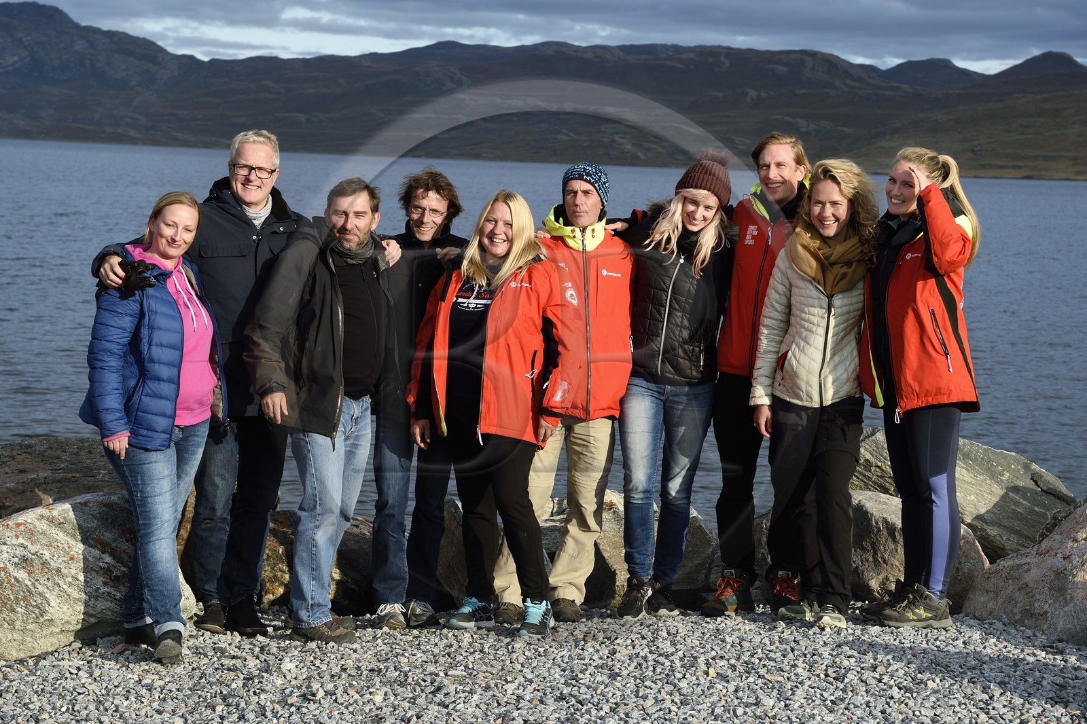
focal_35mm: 70
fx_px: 2113
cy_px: 362
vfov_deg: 19.4
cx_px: 544
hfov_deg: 28.8
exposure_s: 1/400
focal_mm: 70
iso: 200
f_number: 8
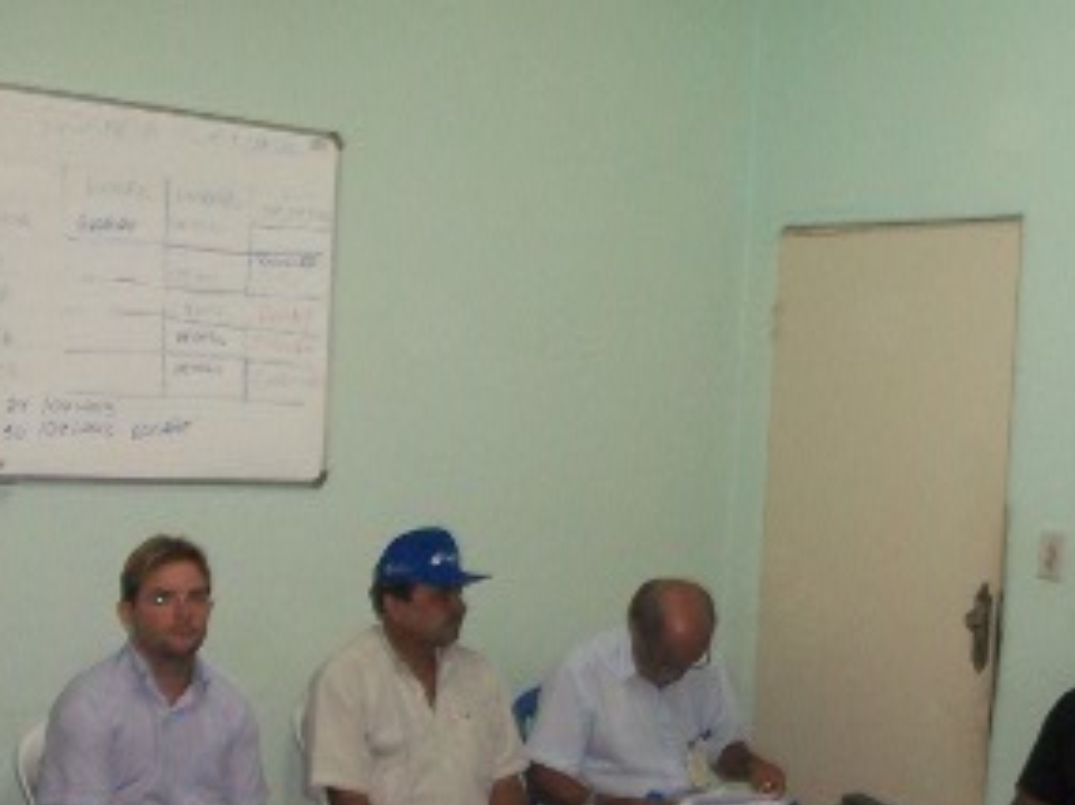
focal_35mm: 56
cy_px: 585
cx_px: 643
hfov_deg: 34.3
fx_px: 1738
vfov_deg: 25.8
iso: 240
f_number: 2.9
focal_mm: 5.7
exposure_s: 1/30
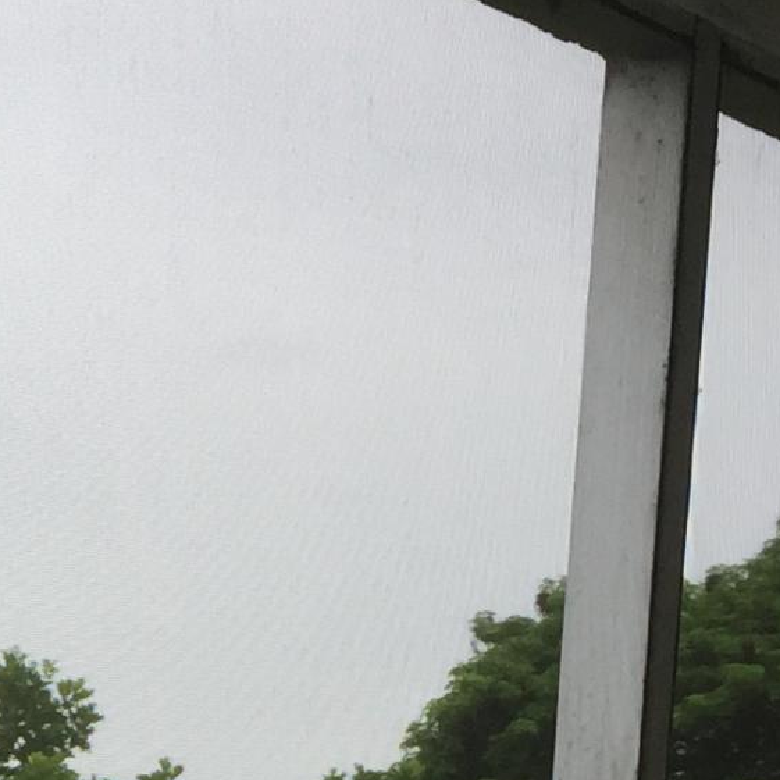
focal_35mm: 137
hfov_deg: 12.3
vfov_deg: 11.7
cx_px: -309
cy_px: 1470
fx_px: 3493
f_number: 2.2
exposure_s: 1/444
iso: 32
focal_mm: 4.15
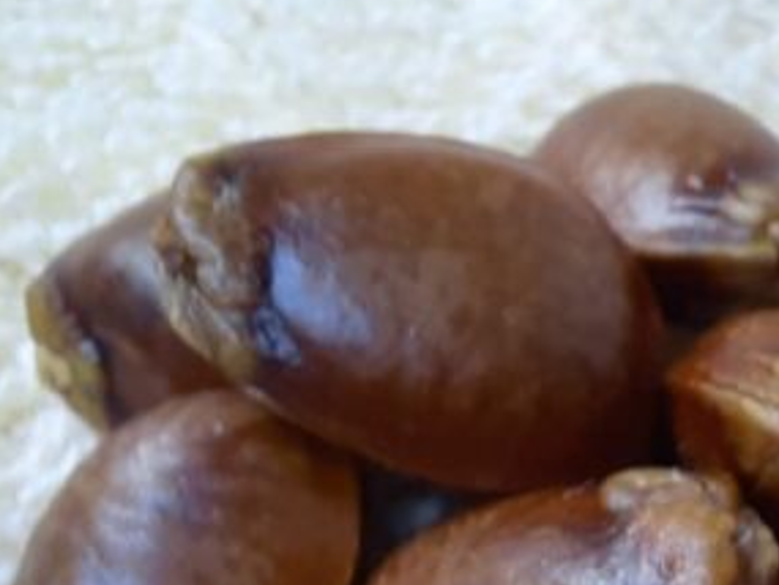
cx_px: 752
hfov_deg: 26.2
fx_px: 1598
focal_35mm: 71
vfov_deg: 19.0
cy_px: 787
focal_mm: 2.13
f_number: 2.4
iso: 64
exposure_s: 1/30
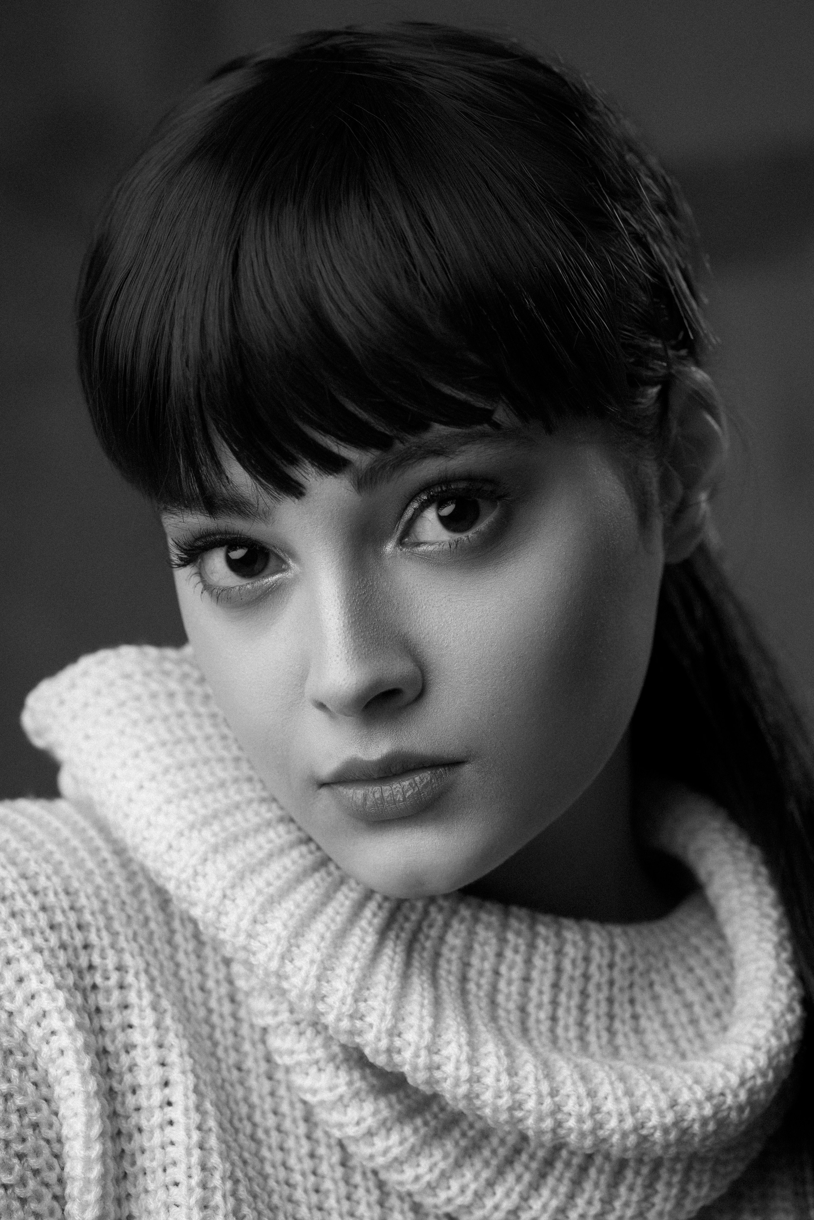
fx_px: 2883
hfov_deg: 16.1
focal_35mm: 85
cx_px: 407
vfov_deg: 23.9
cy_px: 610
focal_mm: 85
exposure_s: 1/160
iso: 50
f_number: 5
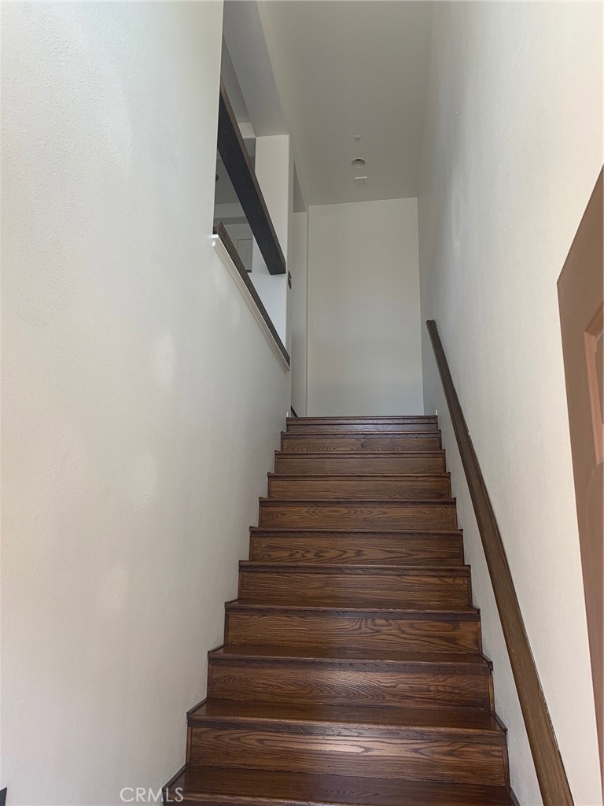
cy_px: 403
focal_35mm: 26
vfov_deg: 67.3
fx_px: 605
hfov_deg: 53.1
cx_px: 302
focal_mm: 4.25
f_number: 1.8
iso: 64
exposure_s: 1/121
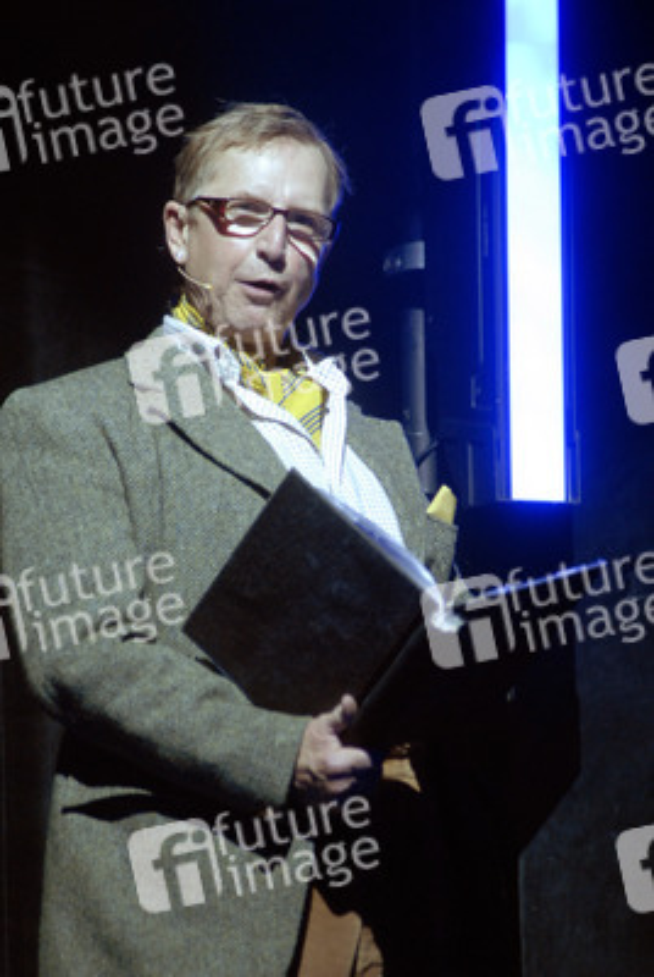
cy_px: 488
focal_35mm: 300
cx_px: 327
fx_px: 8146
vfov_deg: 6.9
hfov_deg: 4.6
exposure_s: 1/80
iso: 800
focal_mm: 200
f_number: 5
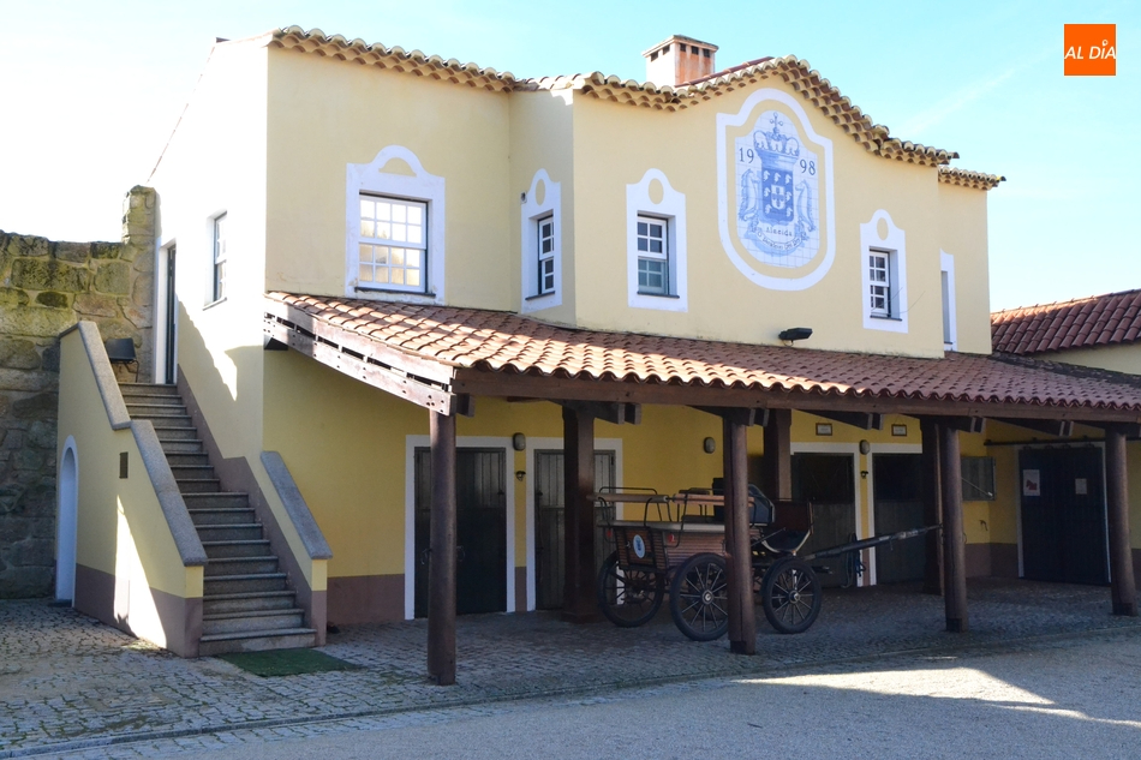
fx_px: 1188
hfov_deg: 51.3
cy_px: 380
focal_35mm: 38
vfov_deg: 35.5
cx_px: 570
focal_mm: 25
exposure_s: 1/640
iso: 3200
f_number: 13
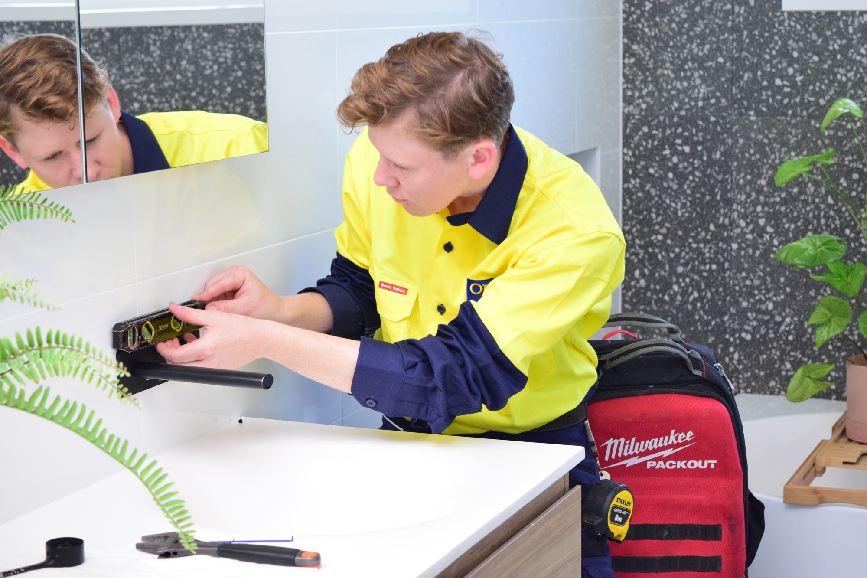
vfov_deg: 17.5
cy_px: 289
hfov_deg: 26.0
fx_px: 1878
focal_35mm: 78
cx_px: 434
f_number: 5.6
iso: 1600
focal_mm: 52
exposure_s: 1/160
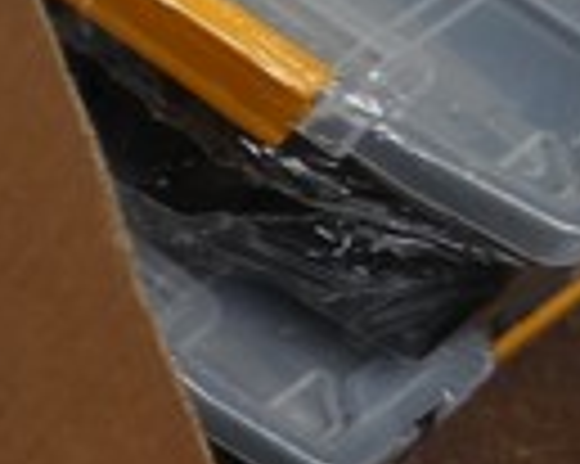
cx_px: -1005
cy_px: 563
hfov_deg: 12.0
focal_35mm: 110
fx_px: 1887
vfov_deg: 13.6
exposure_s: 1/60
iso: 100
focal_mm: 3.6
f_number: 2.8
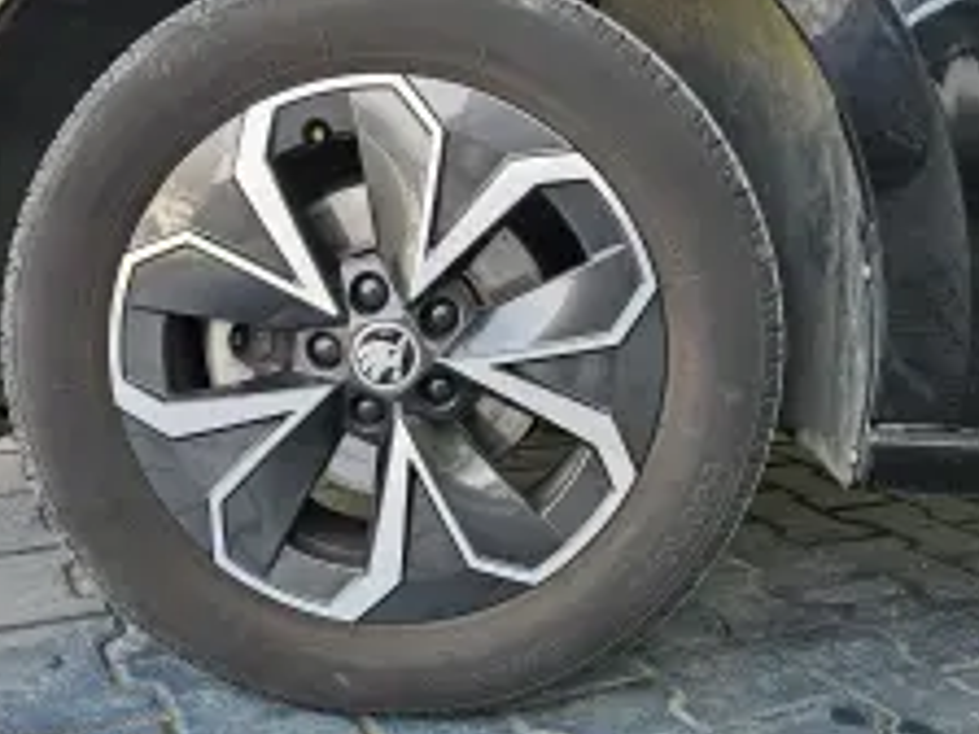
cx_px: 455
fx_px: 1046
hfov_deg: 50.1
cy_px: 284
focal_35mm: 37
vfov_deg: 38.5
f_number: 1.7
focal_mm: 6.3
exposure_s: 1/100
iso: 32
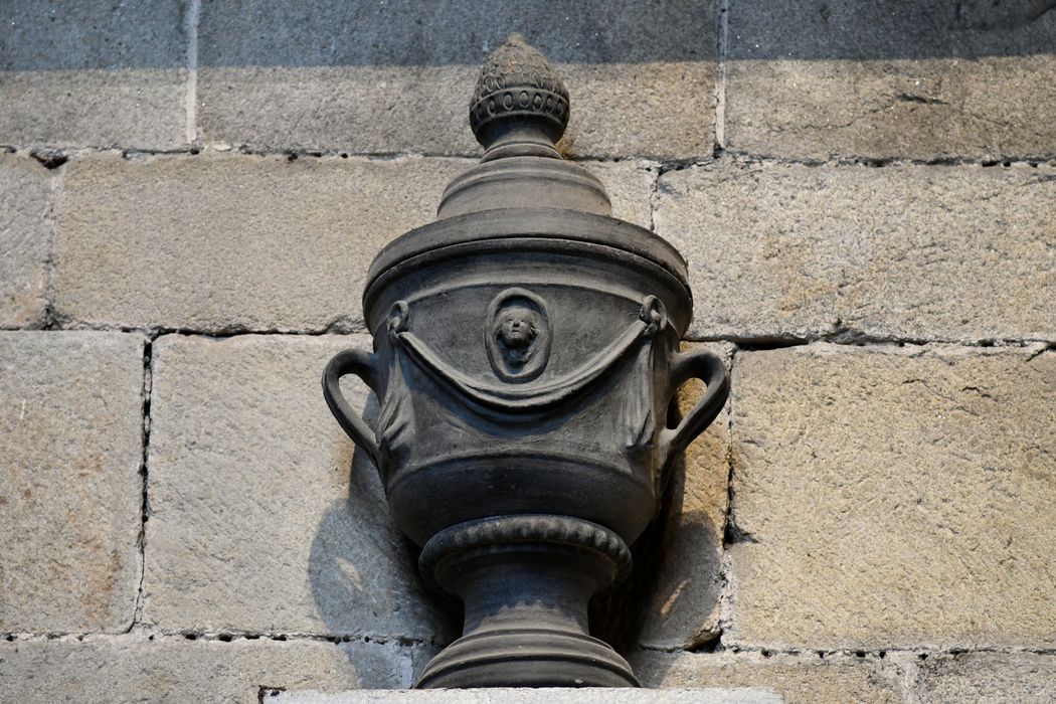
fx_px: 5280
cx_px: 528
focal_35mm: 180
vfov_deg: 7.6
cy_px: 352
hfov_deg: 11.4
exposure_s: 1/200
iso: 3200
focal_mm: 180
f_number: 5
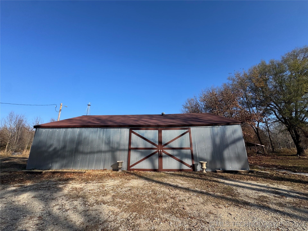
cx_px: 154
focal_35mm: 14
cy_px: 116
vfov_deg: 85.7
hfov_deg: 102.1
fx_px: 125
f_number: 2.2
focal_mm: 2.22
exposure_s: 1/1672
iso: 50
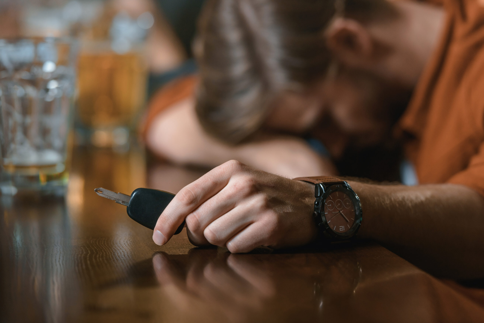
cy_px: 162
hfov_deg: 12.8
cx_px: 242
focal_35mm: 160
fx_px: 2152
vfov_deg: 8.6
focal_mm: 160
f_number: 3.2
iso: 500
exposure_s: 1/160
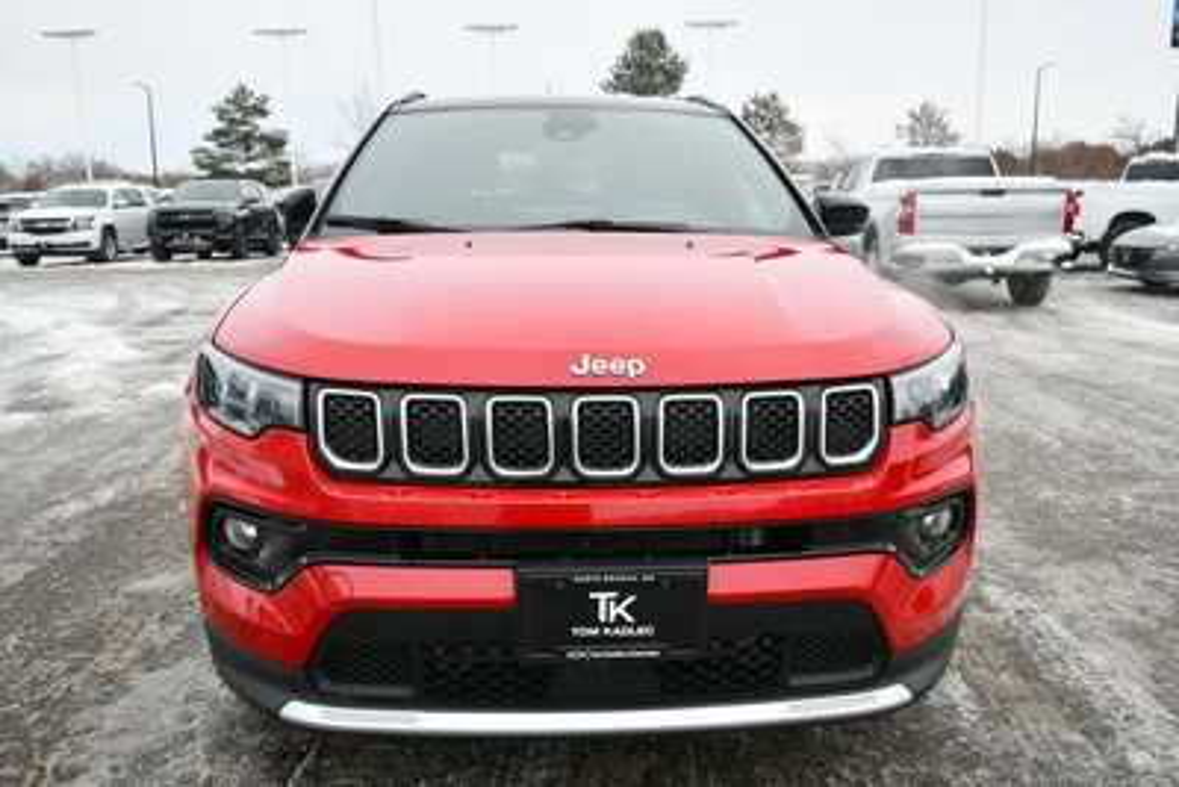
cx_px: 590
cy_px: 394
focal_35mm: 30
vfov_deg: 43.6
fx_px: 983
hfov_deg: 61.9
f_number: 6.3
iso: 200
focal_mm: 20
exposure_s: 1/250
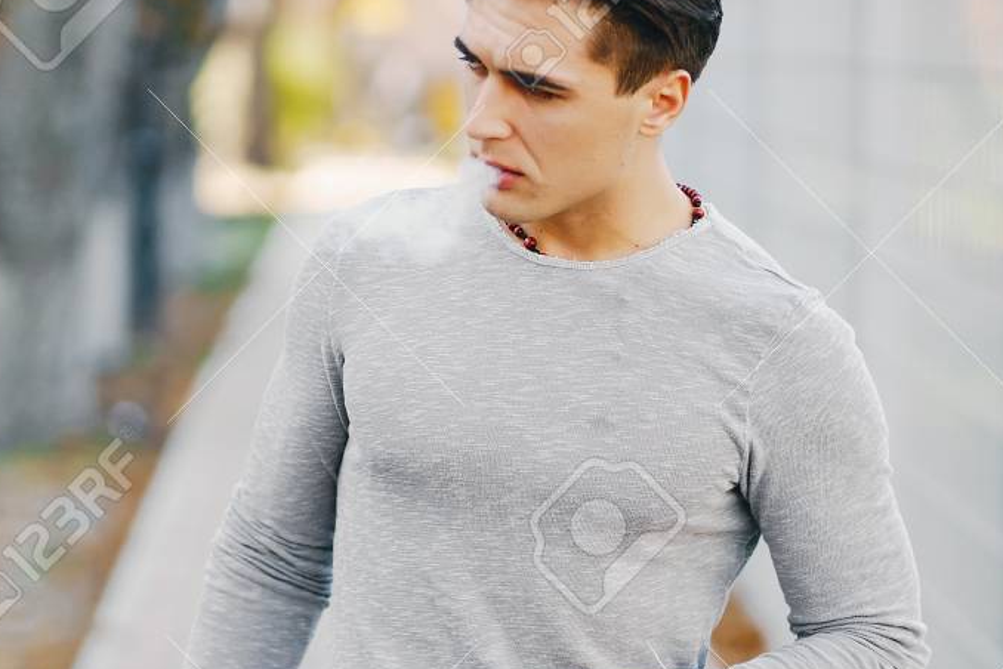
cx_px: 324
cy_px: 475
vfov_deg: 8.4
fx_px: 4541
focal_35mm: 163
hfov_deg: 12.6
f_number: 2
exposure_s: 1/1600
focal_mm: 85
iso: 800
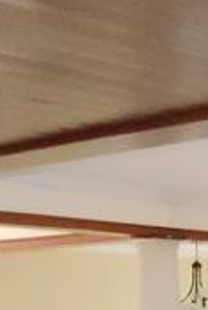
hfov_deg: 11.7
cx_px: 286
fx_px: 986
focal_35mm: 114
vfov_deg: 16.1
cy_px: 496
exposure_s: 1/320
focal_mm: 4.3
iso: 3200
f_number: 3.3
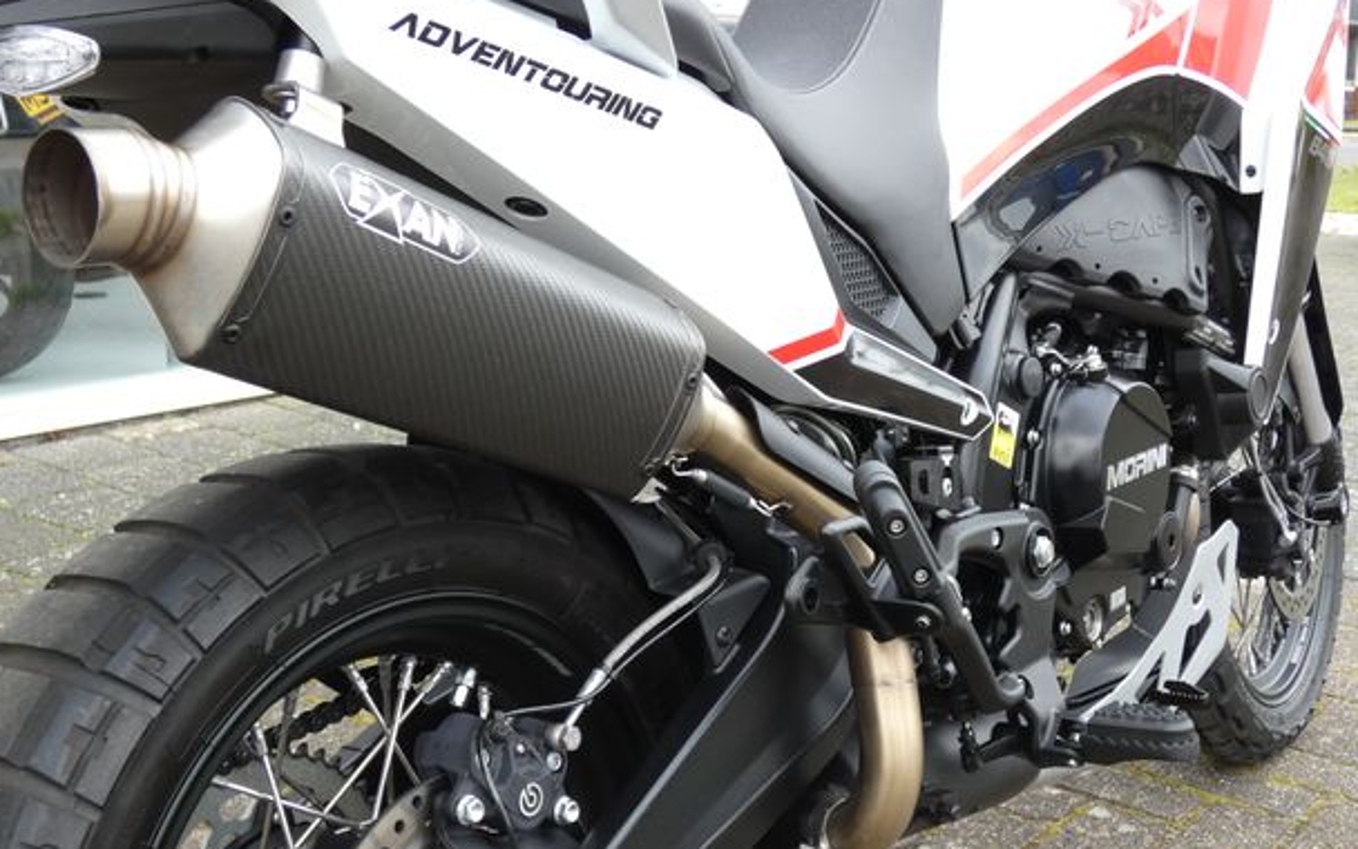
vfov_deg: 26.8
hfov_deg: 41.8
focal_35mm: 48
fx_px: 1776
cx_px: 699
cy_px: 487
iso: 160
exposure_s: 1/80
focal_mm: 7.8
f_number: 3.7
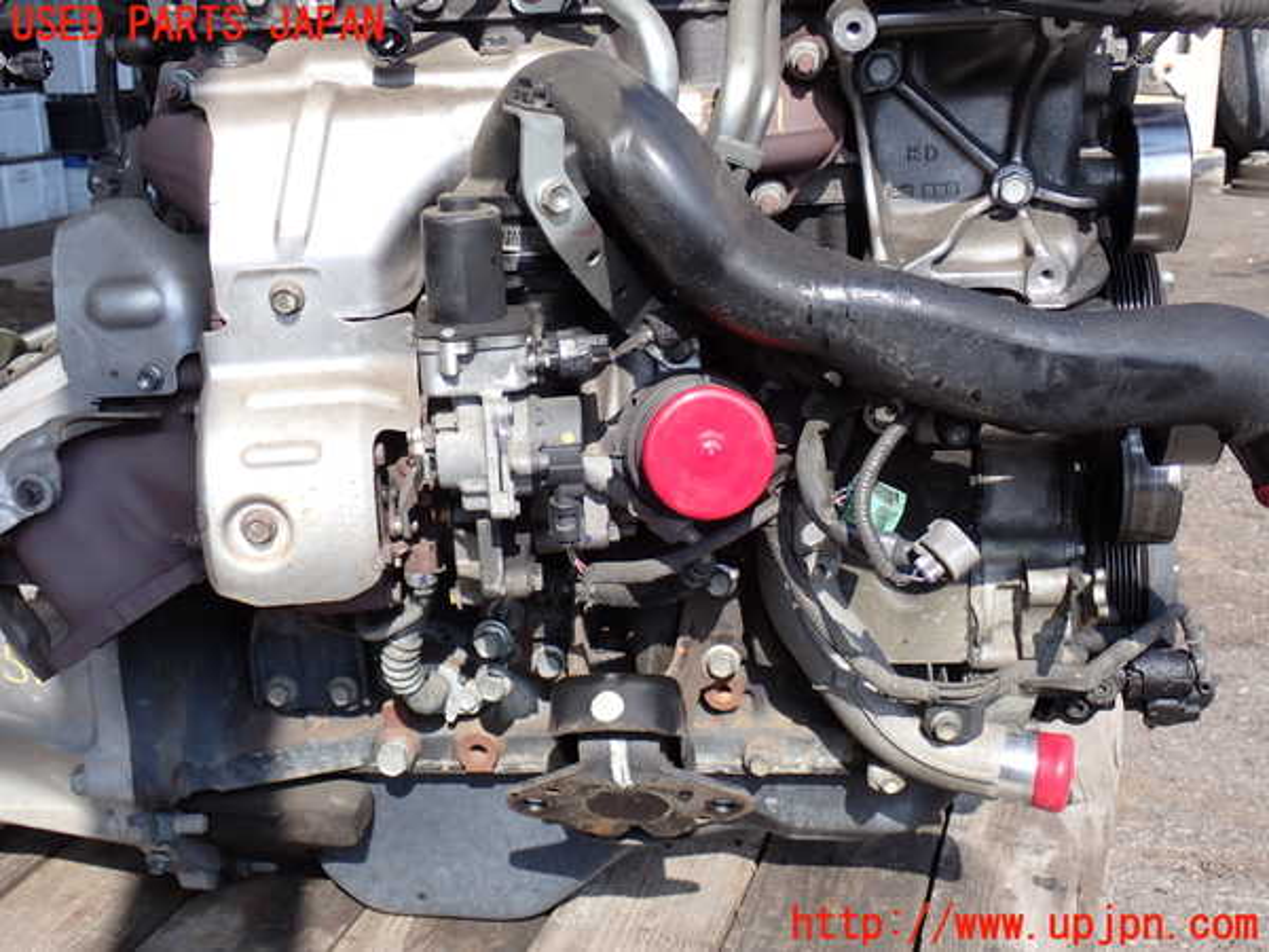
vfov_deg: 32.9
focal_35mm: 44
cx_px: 634
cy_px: 476
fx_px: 1613
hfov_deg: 42.9
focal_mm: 7.84
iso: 100
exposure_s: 1/320
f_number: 4
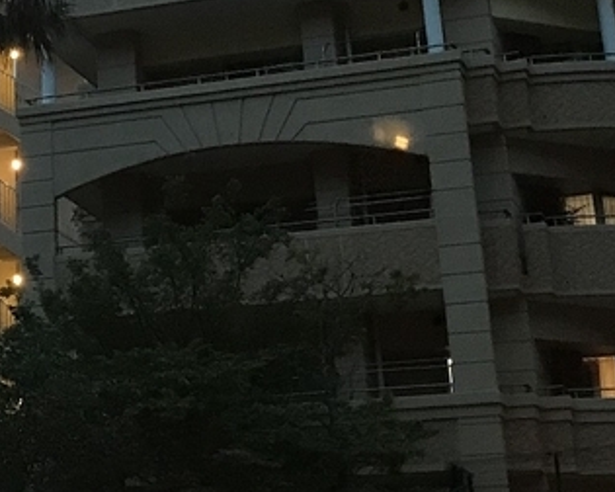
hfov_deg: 17.8
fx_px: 1893
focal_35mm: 104
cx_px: -68
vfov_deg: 14.2
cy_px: -139
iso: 100
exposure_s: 1/14
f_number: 1.8
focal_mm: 3.99
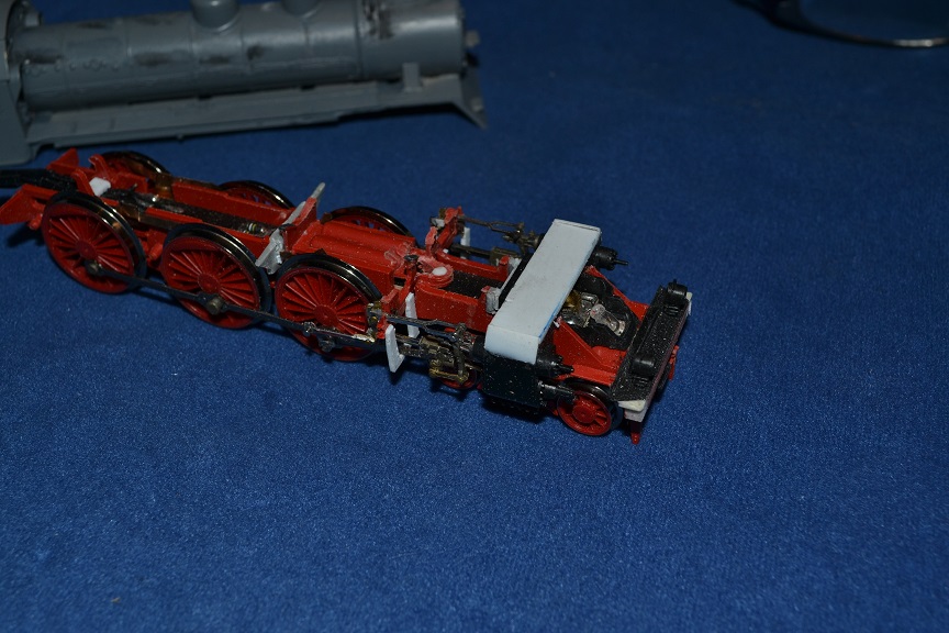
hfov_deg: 41.1
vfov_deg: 28.1
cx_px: 474
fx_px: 1265
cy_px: 316
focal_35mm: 48
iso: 100
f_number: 8
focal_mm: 32
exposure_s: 1/60
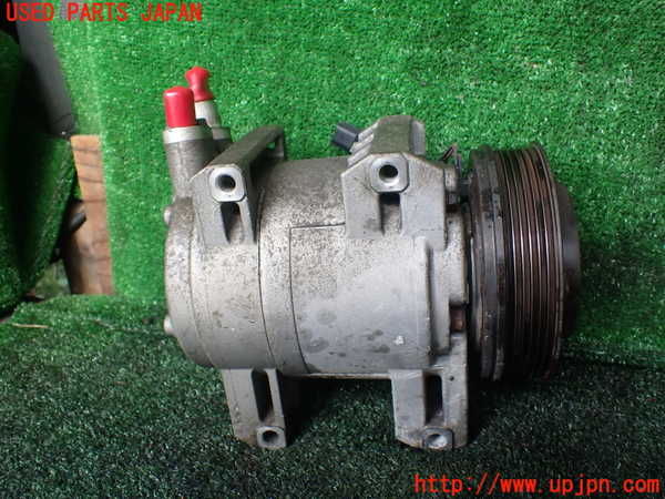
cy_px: 250
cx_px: 332
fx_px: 576
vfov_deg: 46.8
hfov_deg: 60.0
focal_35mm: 30
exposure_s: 1/125
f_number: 2.3
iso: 160
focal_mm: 5.4
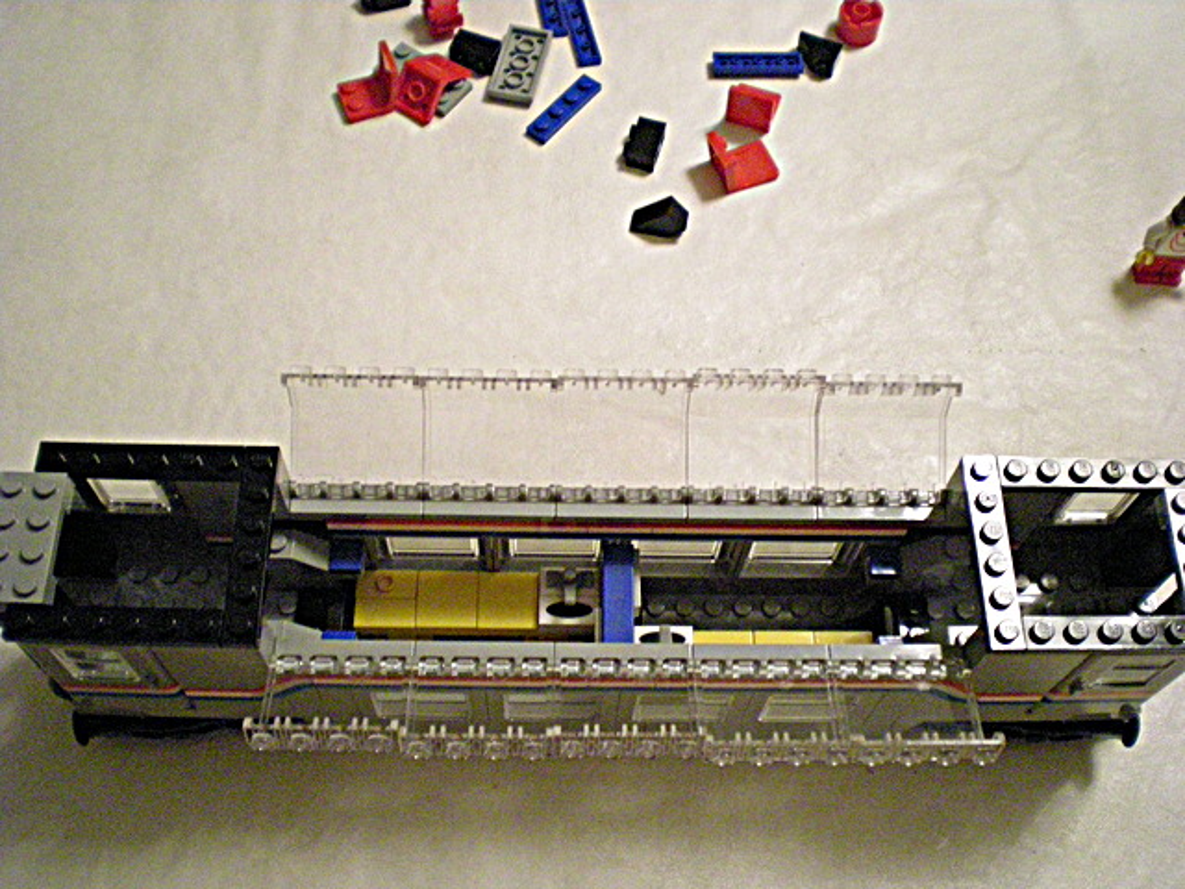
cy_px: 444
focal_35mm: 38
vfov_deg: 37.7
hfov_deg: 49.0
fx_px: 1301
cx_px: 592
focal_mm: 6.3
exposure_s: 1/44.7
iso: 800
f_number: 3.1
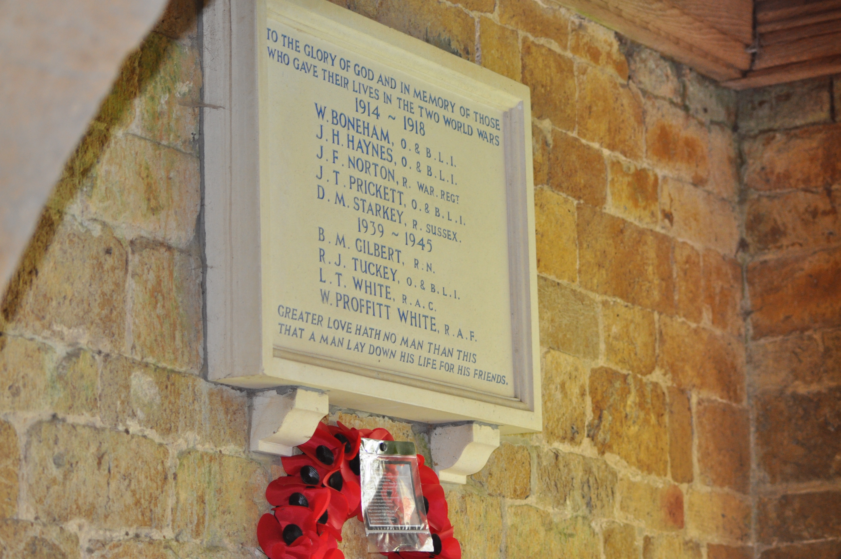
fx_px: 2450
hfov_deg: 19.5
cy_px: 280
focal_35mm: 105
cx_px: 420
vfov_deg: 13.0
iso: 800
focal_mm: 70
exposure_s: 1/60
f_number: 4
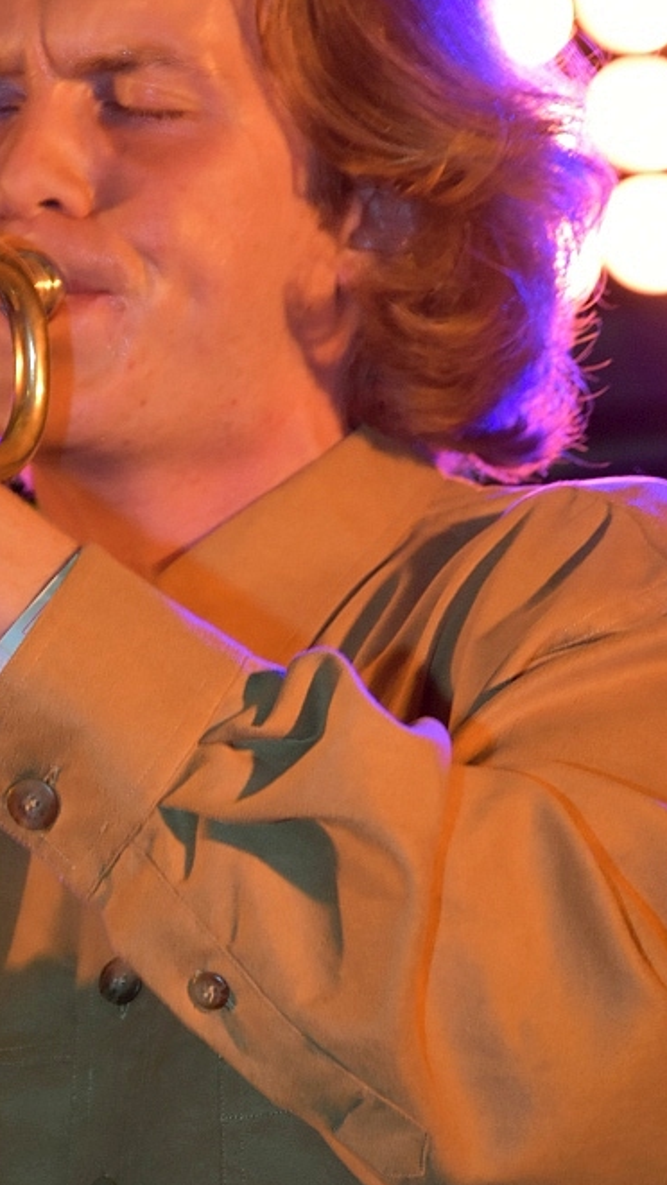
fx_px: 7536
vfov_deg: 9.0
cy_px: 681
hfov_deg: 5.1
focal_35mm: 240
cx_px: 296
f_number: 5.6
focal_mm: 105
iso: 3200
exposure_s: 1/125
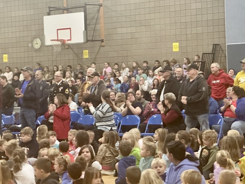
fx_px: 772
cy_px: 96
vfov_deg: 13.6
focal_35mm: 109
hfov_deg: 18.0
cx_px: 100
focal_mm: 9
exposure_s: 1/41
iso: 500
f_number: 2.8
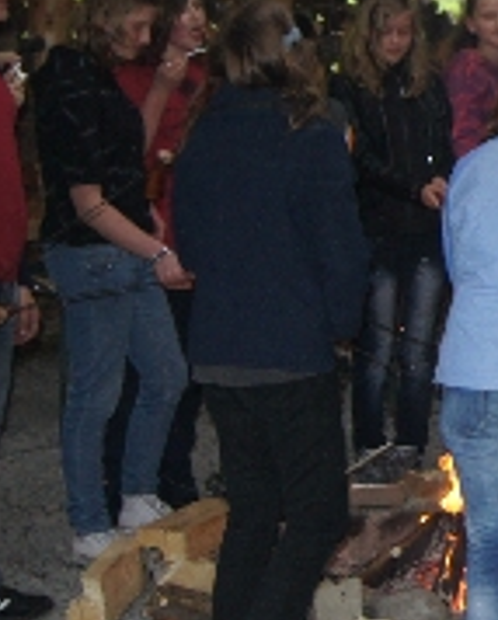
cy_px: 92
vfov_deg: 15.5
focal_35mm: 123
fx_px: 2260
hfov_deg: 11.4
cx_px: 975
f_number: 4.5
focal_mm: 26
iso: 640
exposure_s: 1/160
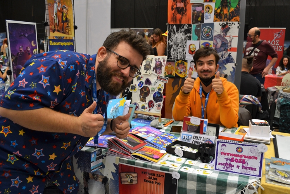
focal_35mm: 30
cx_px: 153
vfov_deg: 43.6
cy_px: 100
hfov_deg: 61.9
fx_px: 242
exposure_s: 1/60
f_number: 3.5
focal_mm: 18
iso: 640
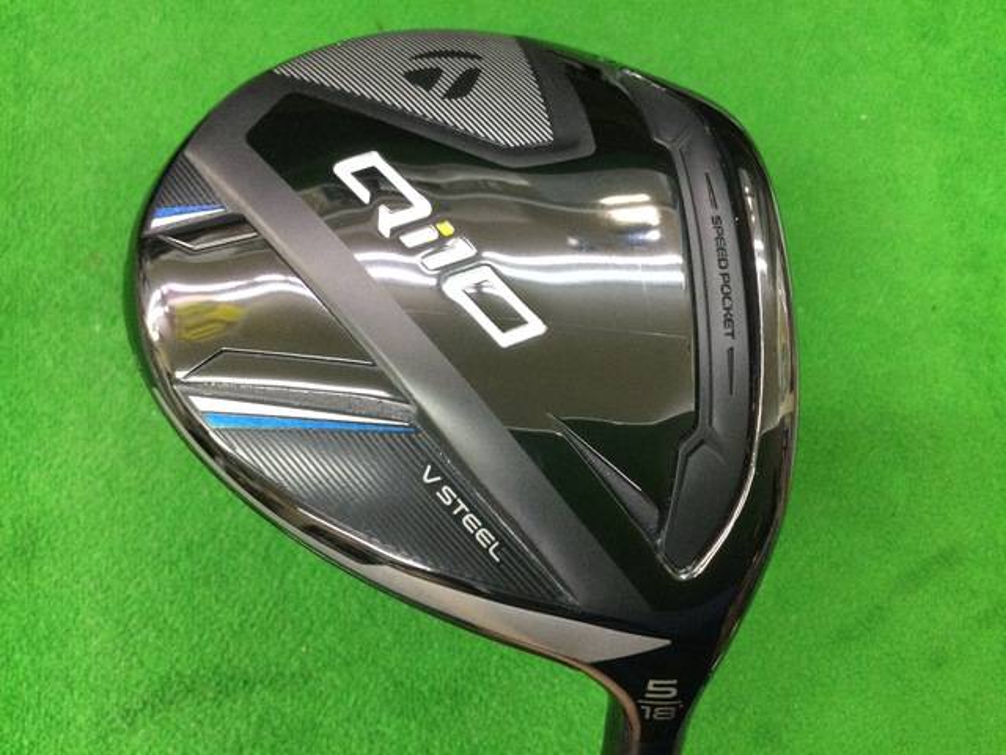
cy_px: 378
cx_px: 503
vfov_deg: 45.4
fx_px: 901
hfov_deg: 58.4
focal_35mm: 31
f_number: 2.4
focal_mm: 3.3
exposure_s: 1/30
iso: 200
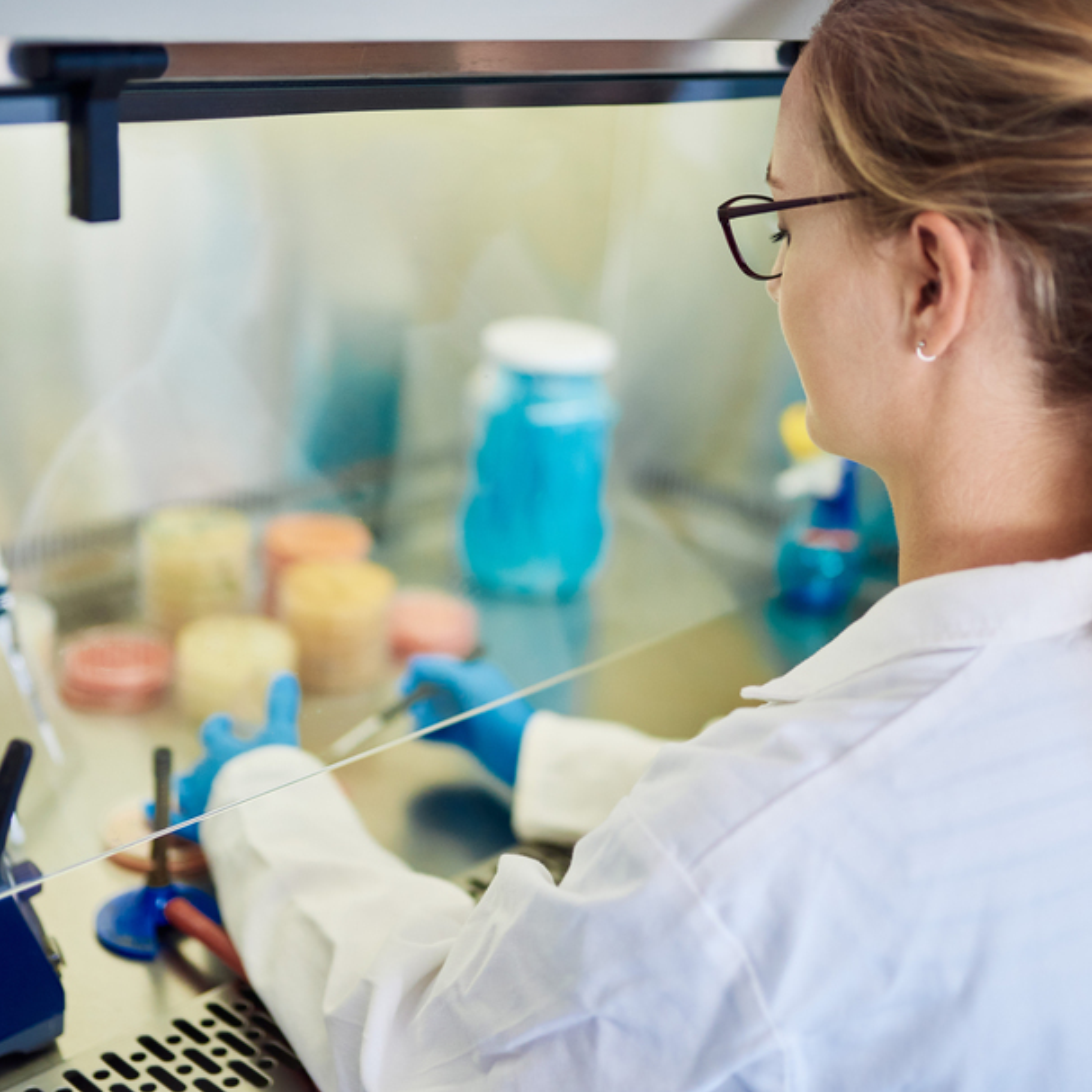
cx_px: 457
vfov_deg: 34.7
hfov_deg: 34.6
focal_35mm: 49
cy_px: 530
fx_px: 1749
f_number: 1.4
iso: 400
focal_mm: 35
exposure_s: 1/800
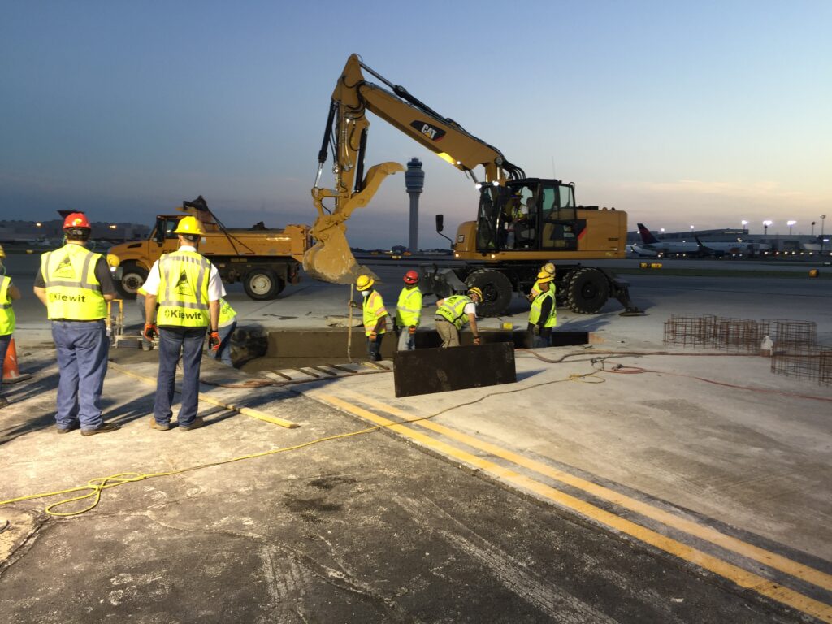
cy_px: 312
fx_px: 697
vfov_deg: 48.2
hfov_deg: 61.7
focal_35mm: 29
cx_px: 416
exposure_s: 1/60
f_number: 2.2
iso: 40
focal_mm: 4.15
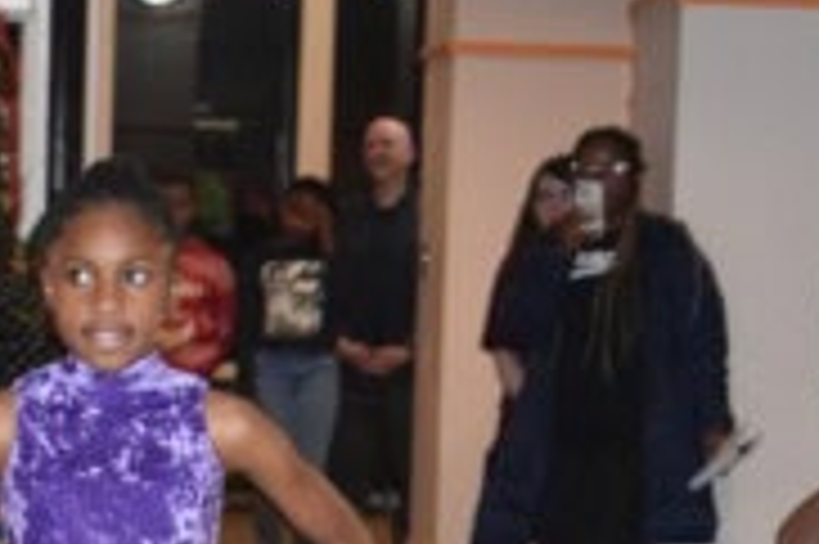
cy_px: 692
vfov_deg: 6.9
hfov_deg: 10.4
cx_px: 207
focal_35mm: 198
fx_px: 4500
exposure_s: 1/60
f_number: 4.8
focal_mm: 40
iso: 2200
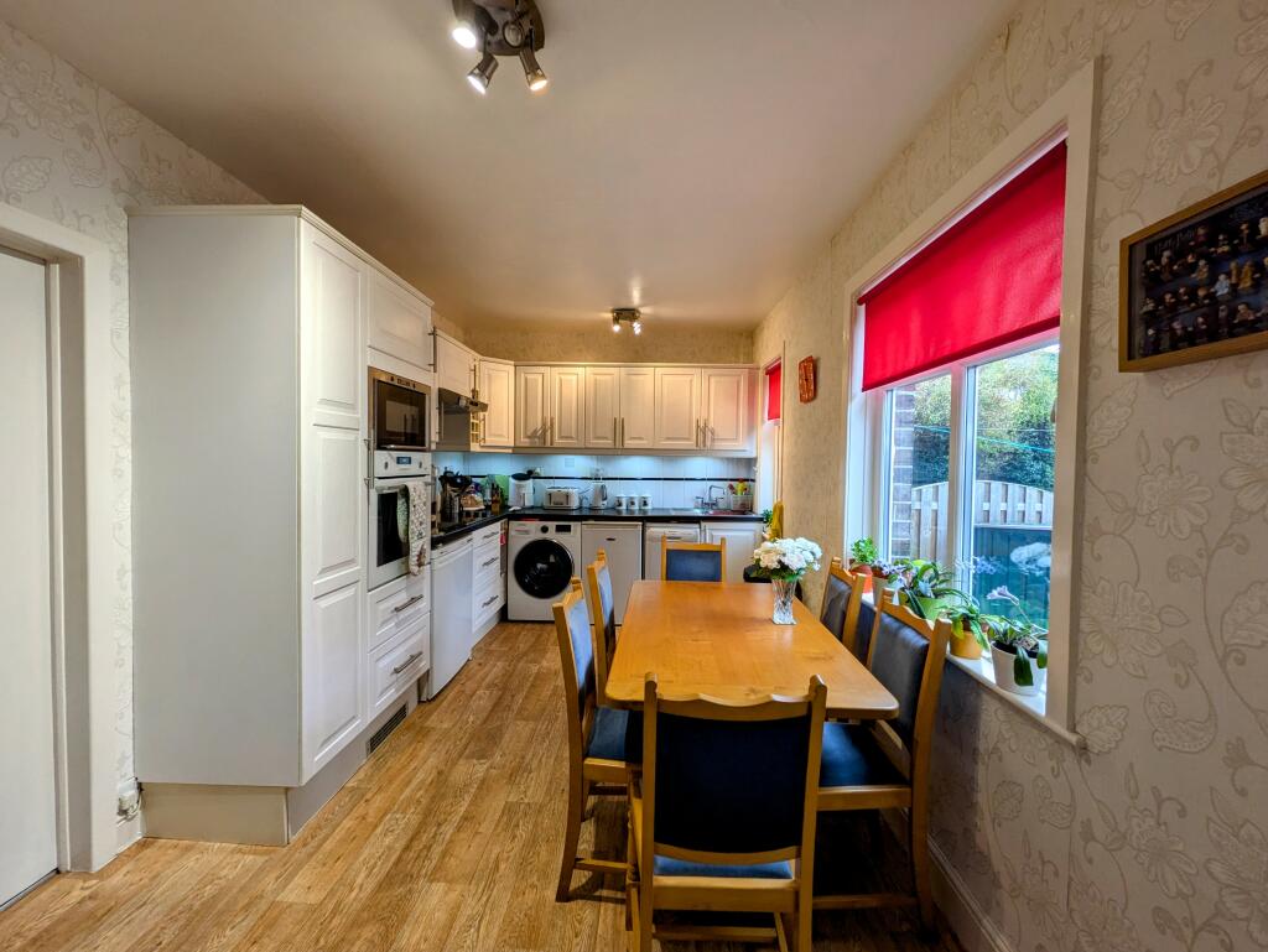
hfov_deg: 102.0
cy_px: 476
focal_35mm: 14
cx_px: 634
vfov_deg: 85.7
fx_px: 513
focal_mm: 1.83
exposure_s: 1/50
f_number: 2.2
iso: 129
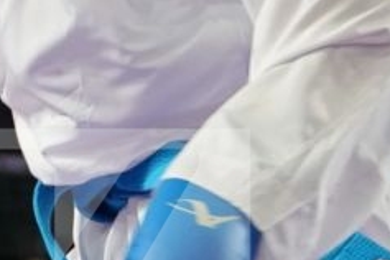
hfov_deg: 1.3
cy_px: -306
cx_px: 97
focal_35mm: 1574
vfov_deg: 0.9
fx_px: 17050
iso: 1000
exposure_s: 1/1000
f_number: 2.8
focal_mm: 138
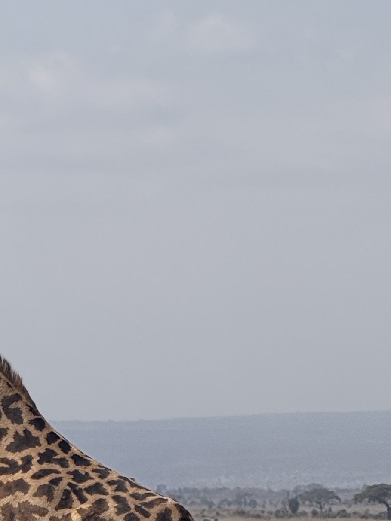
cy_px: 465
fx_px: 6012
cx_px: -68
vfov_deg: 5.0
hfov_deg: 3.7
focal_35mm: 399
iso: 50
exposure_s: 1/2083
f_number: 2.8
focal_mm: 15.66
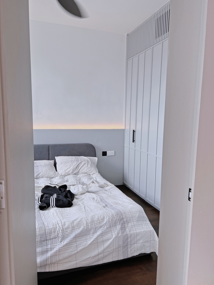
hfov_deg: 53.1
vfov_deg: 67.3
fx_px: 214
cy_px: 142
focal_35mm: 26
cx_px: 107
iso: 32
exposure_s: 1/109
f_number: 1.5
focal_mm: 5.7
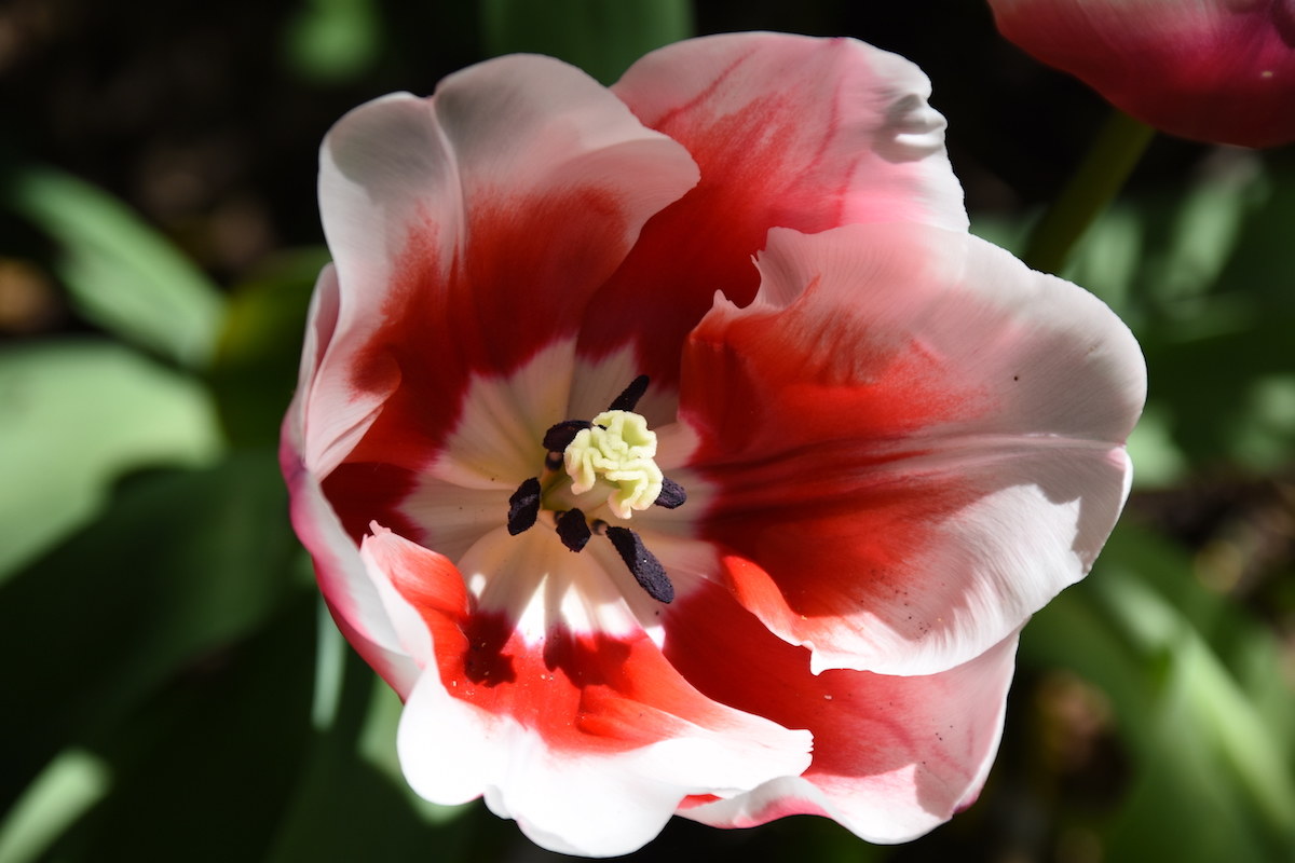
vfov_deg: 3.1
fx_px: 16186
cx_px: 648
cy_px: 432
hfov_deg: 4.6
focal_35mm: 450
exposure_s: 1/320
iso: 250
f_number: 9
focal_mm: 300
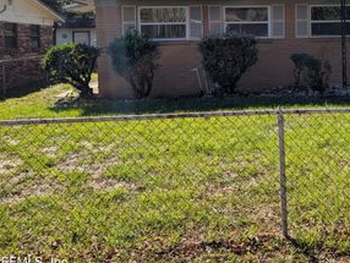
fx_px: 425
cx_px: 255
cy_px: 53
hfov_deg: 43.6
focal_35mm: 42
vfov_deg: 33.4
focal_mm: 6.9
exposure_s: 1/1418
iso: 22
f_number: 1.68
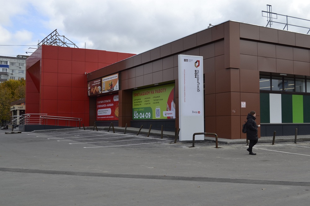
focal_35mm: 42
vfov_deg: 31.9
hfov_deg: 46.4
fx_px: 362
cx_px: 155
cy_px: 103
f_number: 7.1
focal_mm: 28
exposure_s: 1/200
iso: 100
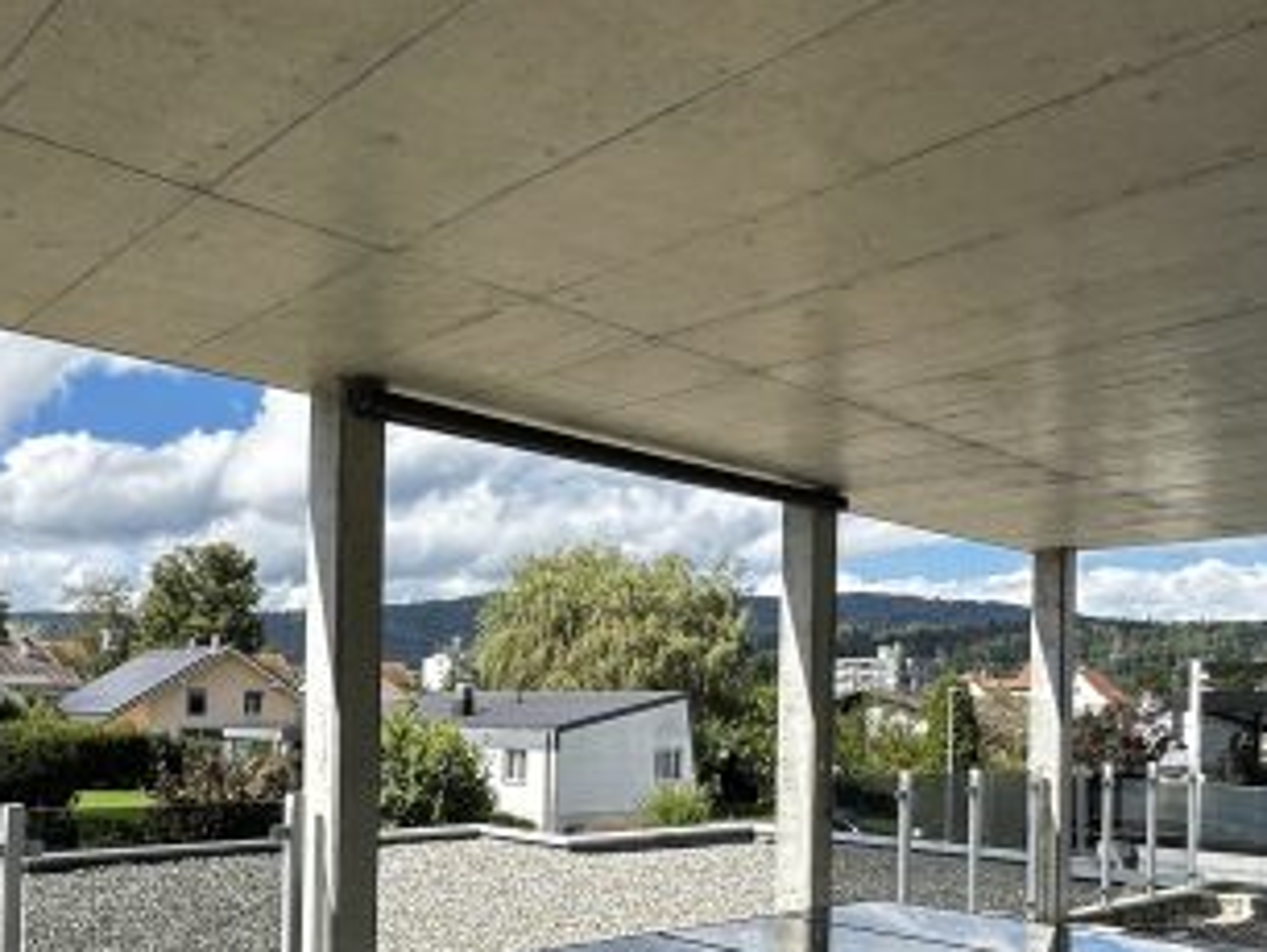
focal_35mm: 32
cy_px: 714
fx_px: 1172
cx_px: 418
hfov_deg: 55.5
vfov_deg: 42.8
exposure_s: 1/955
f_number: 2.2
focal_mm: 2.22
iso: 40
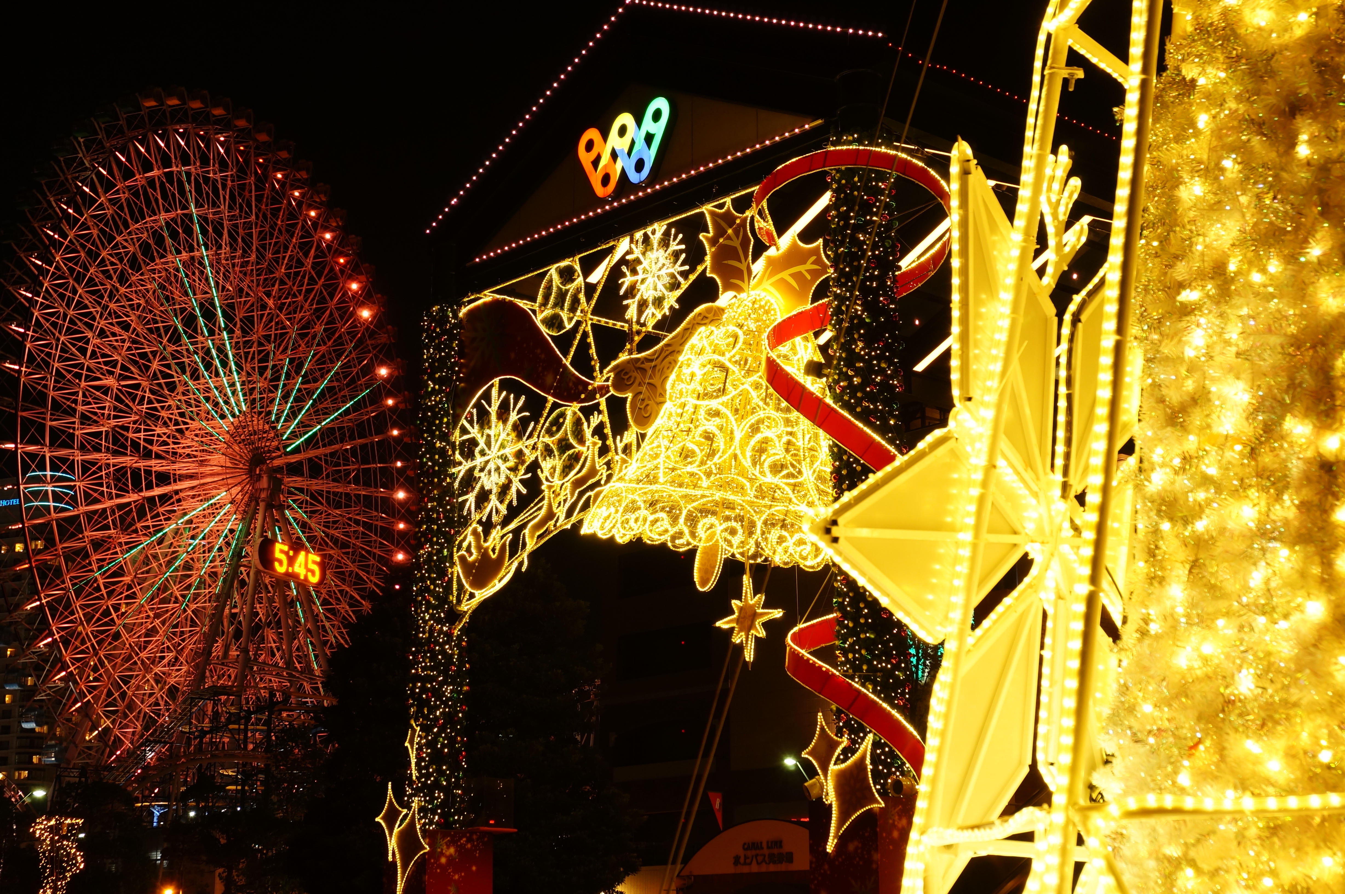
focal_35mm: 56
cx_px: 672
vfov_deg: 24.3
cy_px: 447
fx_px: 2071
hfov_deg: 36.0
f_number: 8
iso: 400
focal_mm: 37
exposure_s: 1/2
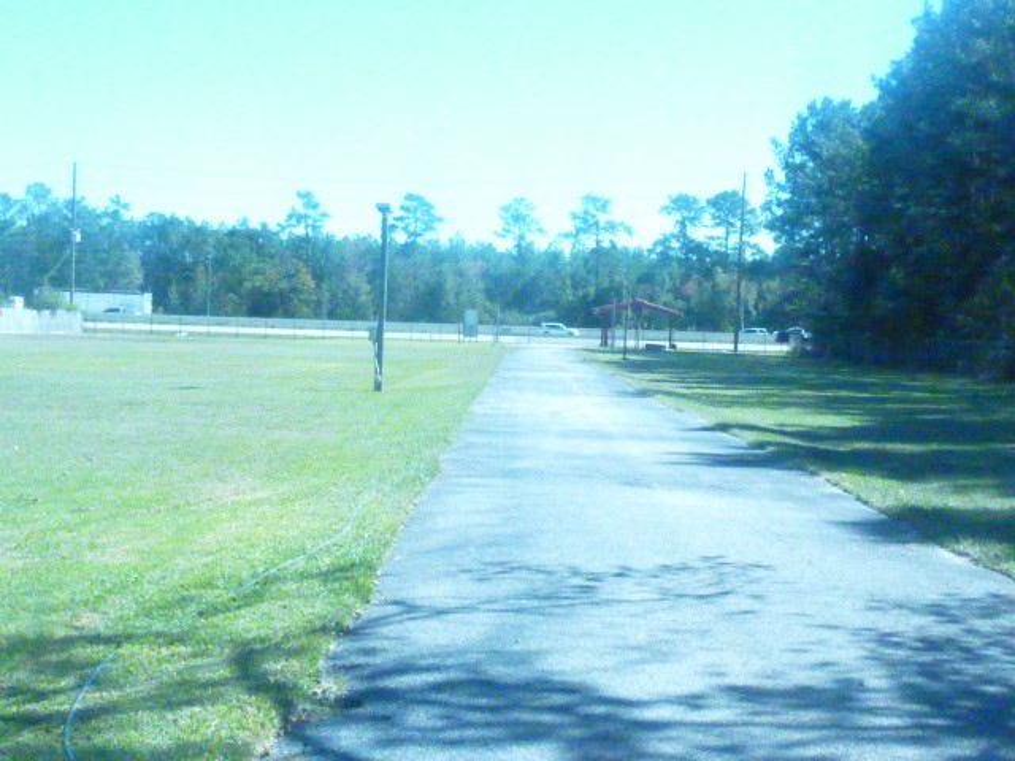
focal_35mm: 55
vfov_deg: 26.6
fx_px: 1613
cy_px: 380
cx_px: 508
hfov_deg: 34.9
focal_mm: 5
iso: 1600
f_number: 6.3
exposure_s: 1/2000
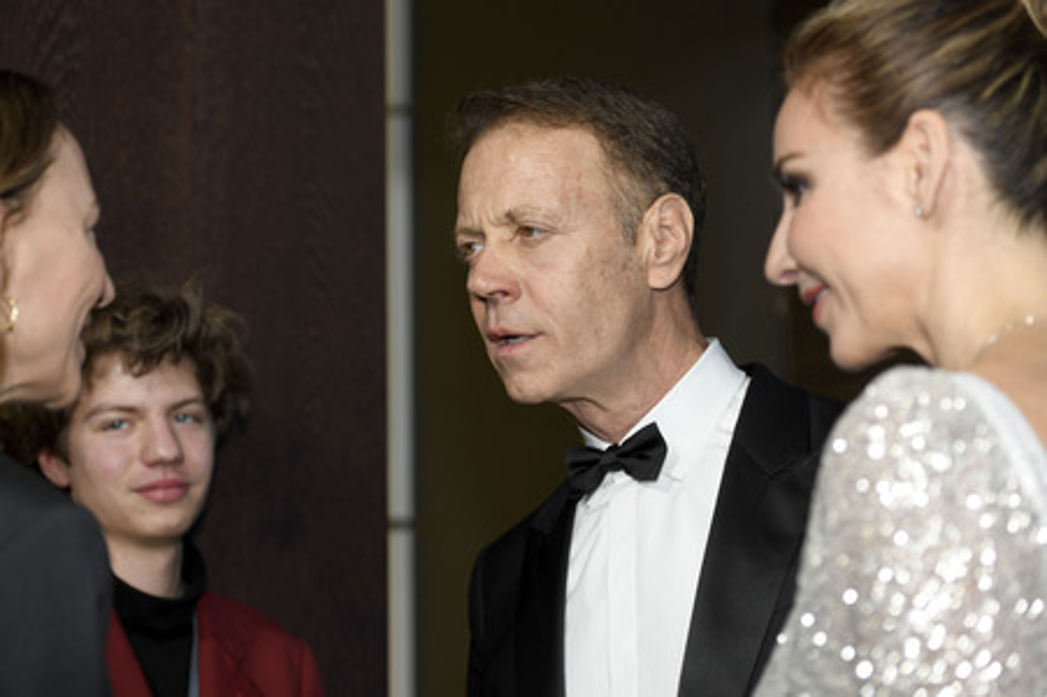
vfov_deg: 17.0
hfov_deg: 25.4
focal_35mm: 80
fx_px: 2325
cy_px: 348
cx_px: 524
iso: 640
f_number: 4
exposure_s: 1/400
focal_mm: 80
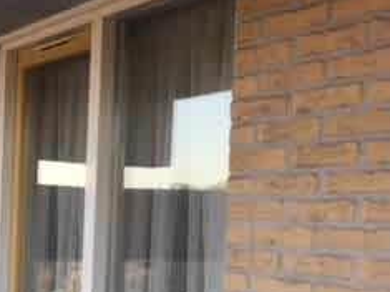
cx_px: -35
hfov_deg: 23.3
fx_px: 890
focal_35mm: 79
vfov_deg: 18.4
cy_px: 249
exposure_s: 1/174
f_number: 2.2
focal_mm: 4.2
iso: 32
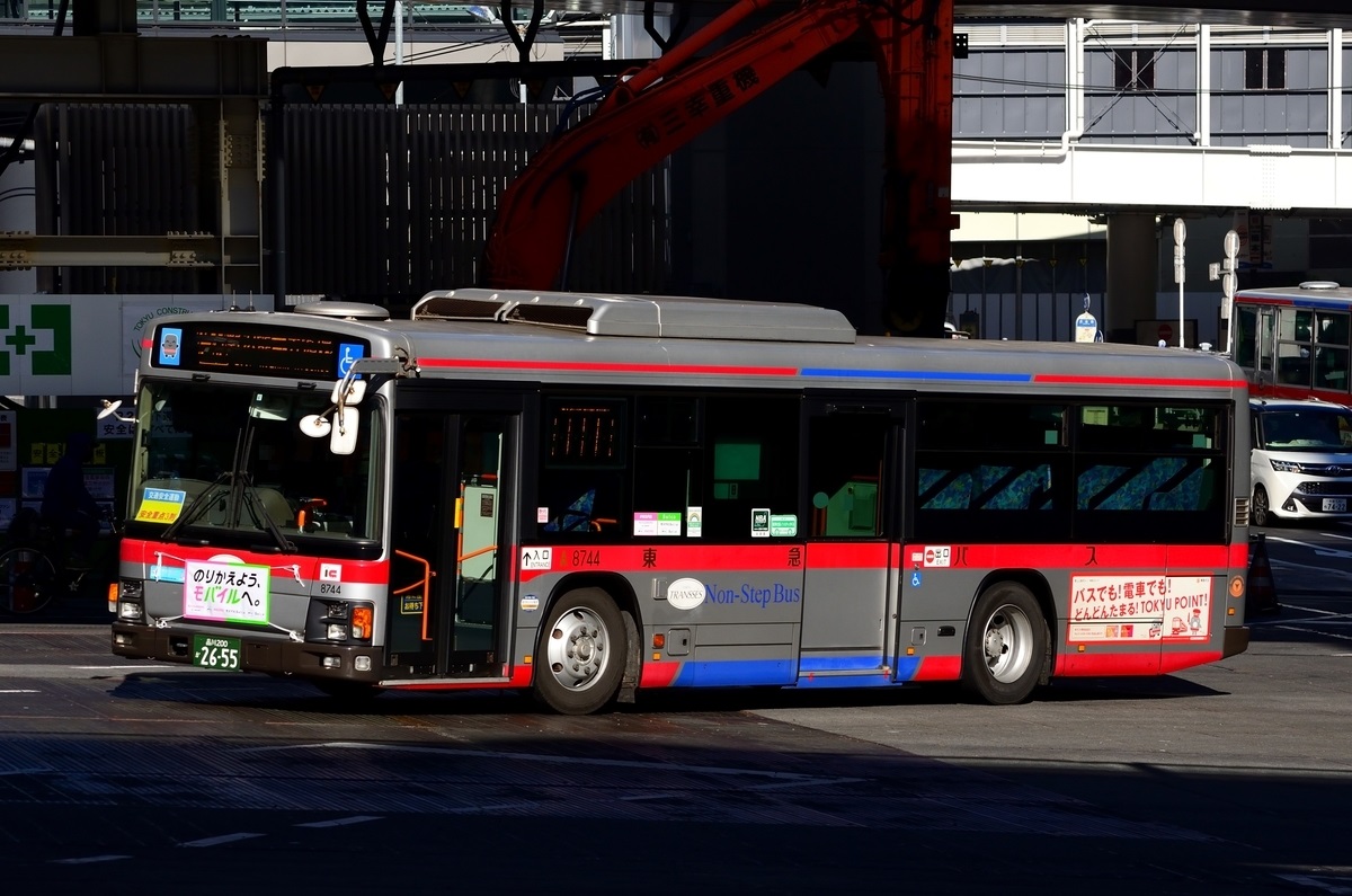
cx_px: 676
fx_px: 5510
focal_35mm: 147
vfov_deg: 9.3
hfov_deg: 14.0
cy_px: 448
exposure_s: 1/1000
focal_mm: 98
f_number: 8
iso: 250
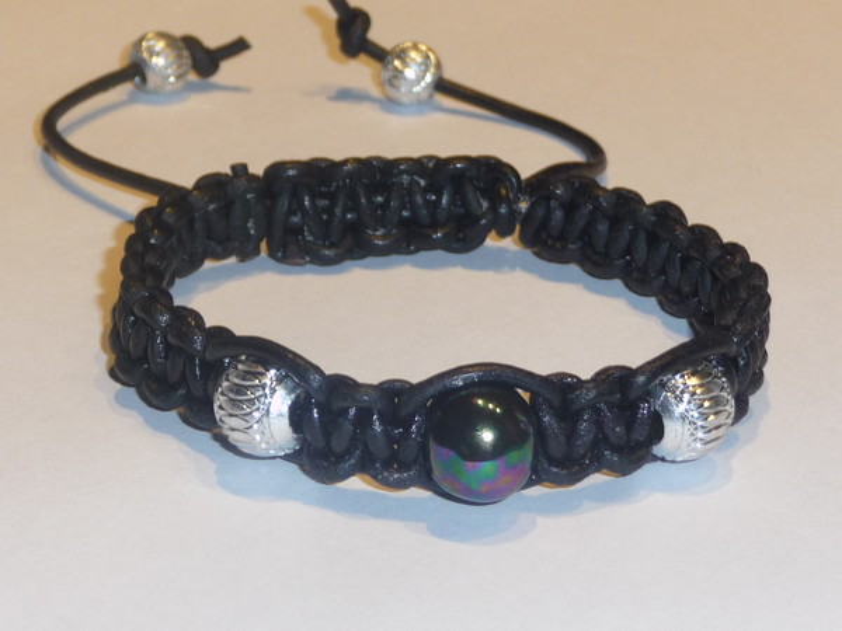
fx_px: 3138
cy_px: 316
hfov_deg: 15.3
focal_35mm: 129
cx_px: 421
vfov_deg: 11.5
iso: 100
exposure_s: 1/40
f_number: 4.6
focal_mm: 13.1
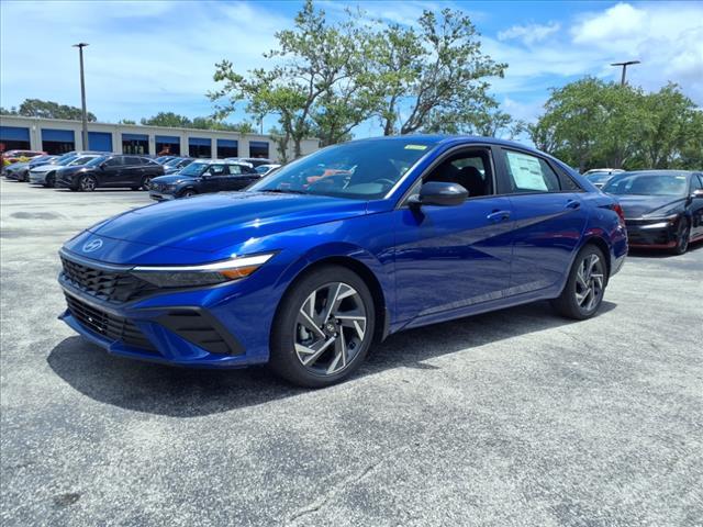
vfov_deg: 51.4
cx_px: 352
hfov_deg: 65.3
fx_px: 548
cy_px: 264
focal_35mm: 27
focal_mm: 3.58
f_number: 1.9
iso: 40
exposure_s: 1/2000
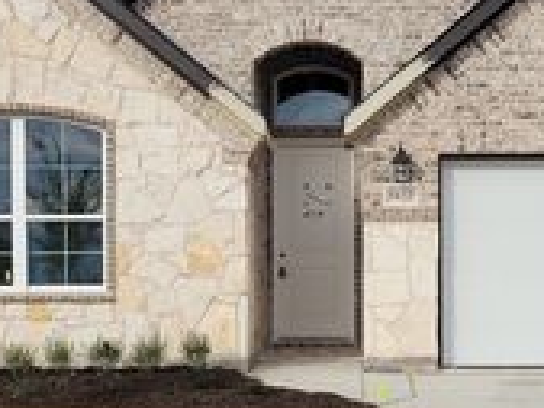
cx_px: 361
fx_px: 1211
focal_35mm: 77
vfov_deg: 19.0
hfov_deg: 25.2
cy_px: 333
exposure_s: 1/2470
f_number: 1.8
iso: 40
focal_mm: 5.4
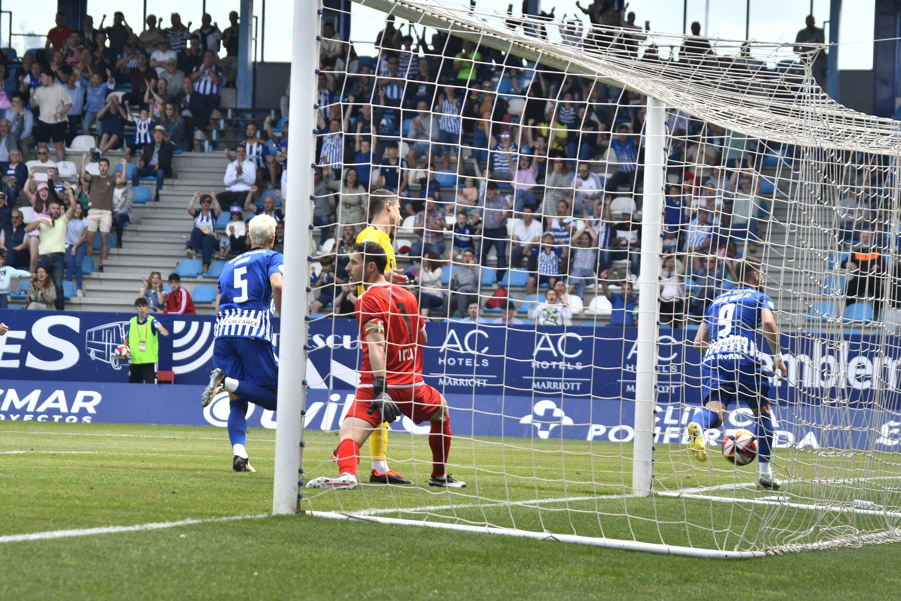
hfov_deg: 11.2
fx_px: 4580
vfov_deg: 7.5
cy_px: 300
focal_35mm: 183
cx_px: 450
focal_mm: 122
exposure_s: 1/500
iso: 200
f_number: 6.3
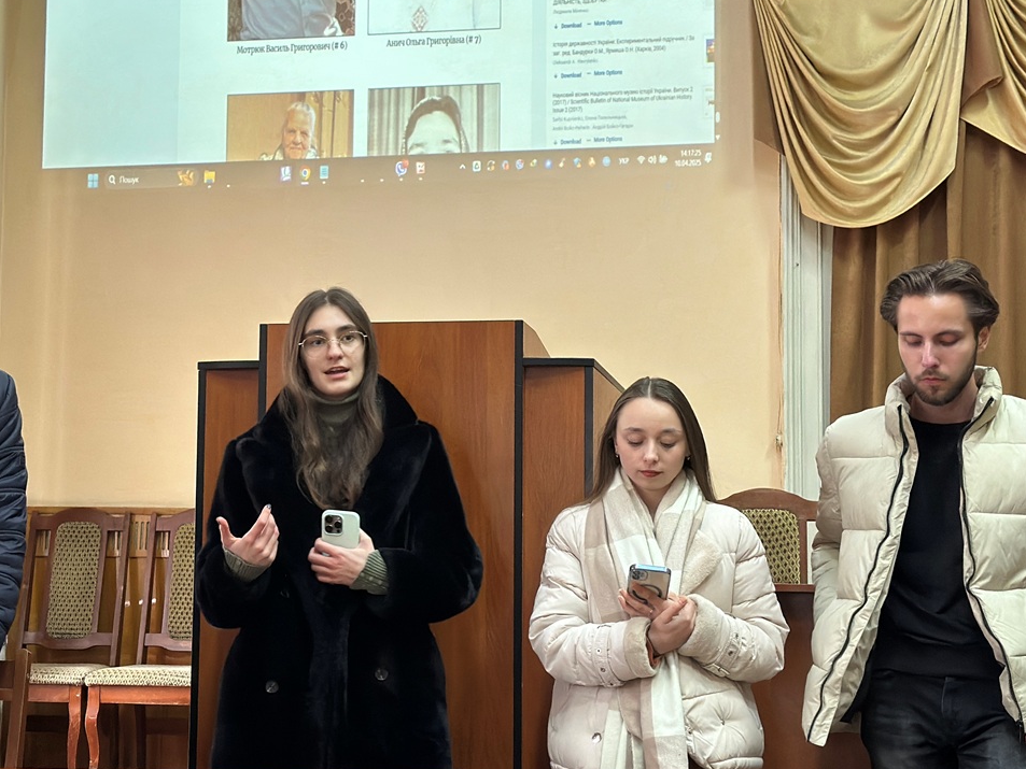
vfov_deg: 22.6
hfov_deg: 29.8
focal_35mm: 65
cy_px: 354
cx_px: 434
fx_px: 1927
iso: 250
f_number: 1.78
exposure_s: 1/60
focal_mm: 6.86
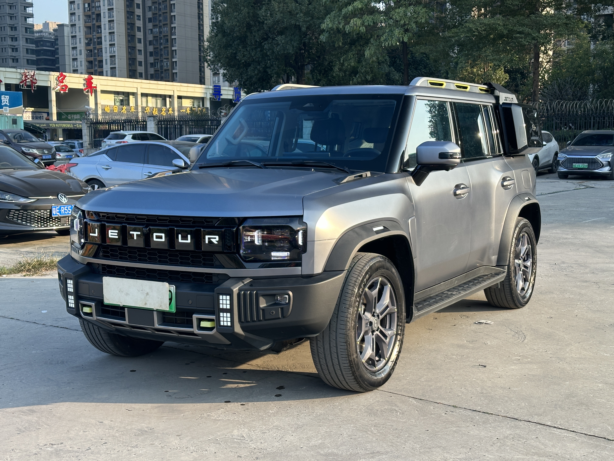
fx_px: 851
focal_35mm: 48
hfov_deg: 39.7
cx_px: 307
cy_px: 230
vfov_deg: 30.3
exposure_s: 1/343
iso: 64
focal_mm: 6.86
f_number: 1.78
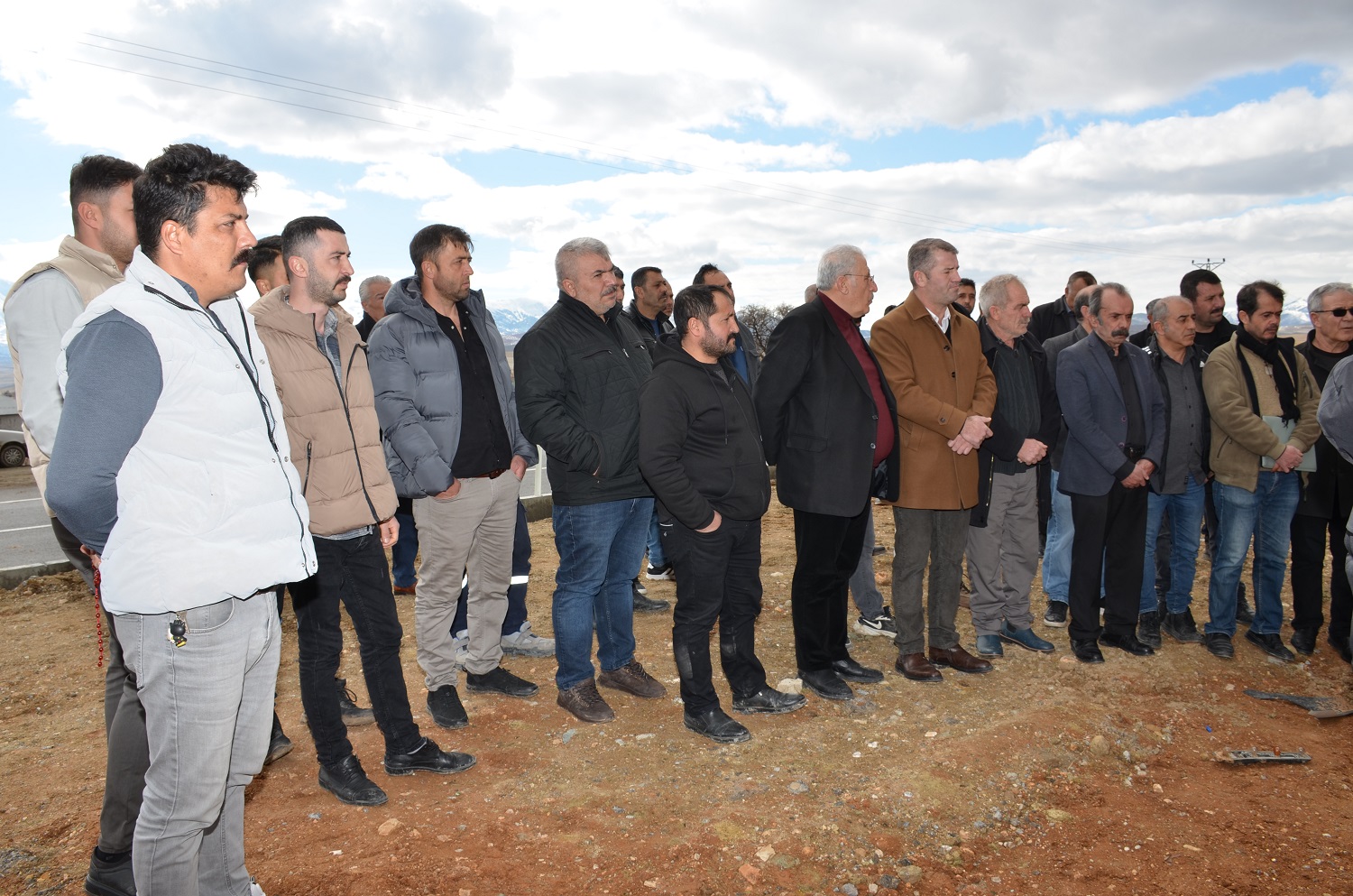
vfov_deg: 47.7
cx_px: 676
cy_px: 448
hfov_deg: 67.5
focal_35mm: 27
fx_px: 1012
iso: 100
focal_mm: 18
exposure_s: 1/250
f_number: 8
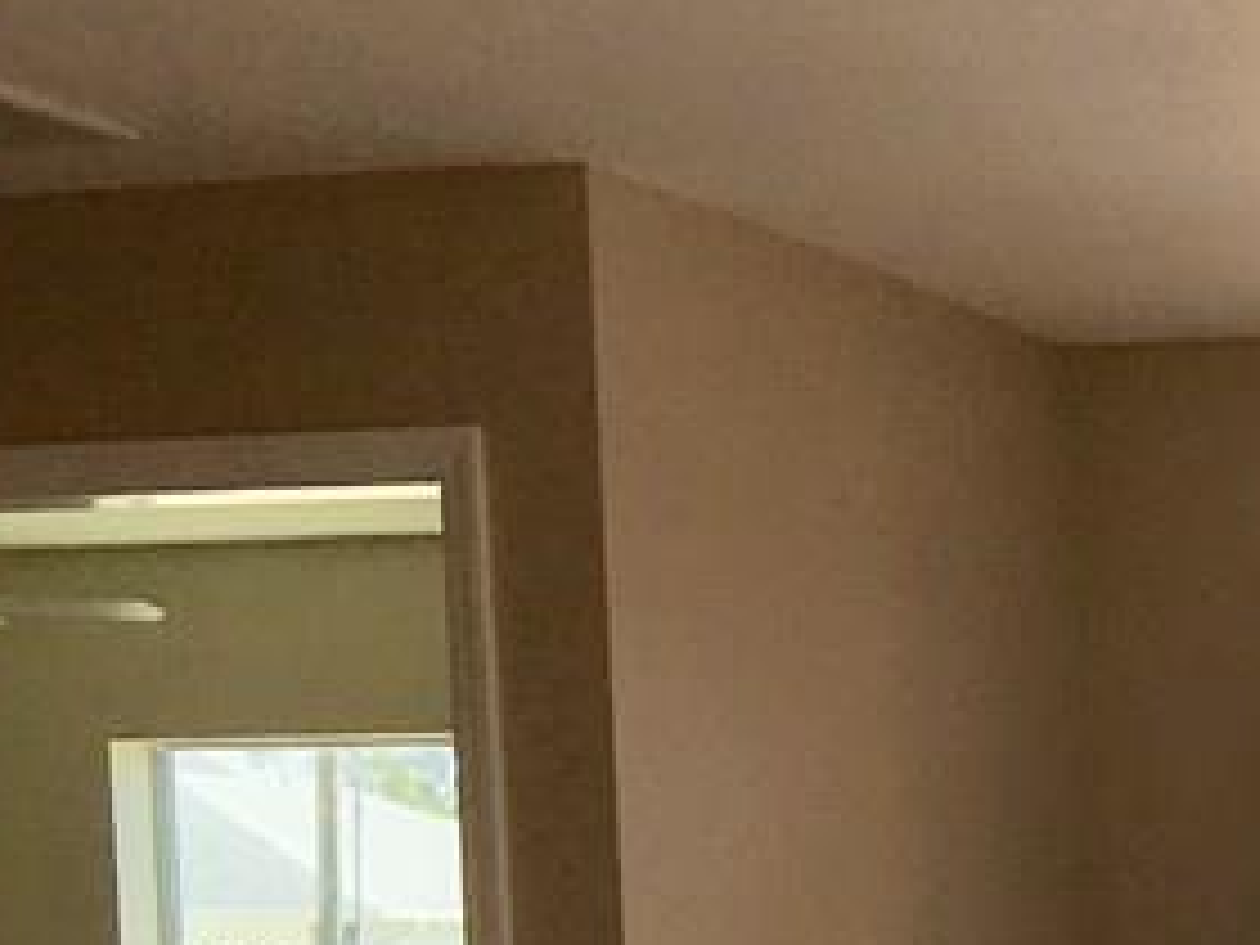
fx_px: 3858
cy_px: 1400
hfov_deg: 16.7
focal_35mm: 106
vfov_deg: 13.2
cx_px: 1958
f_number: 2.2
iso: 25
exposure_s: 1/314
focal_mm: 4.15
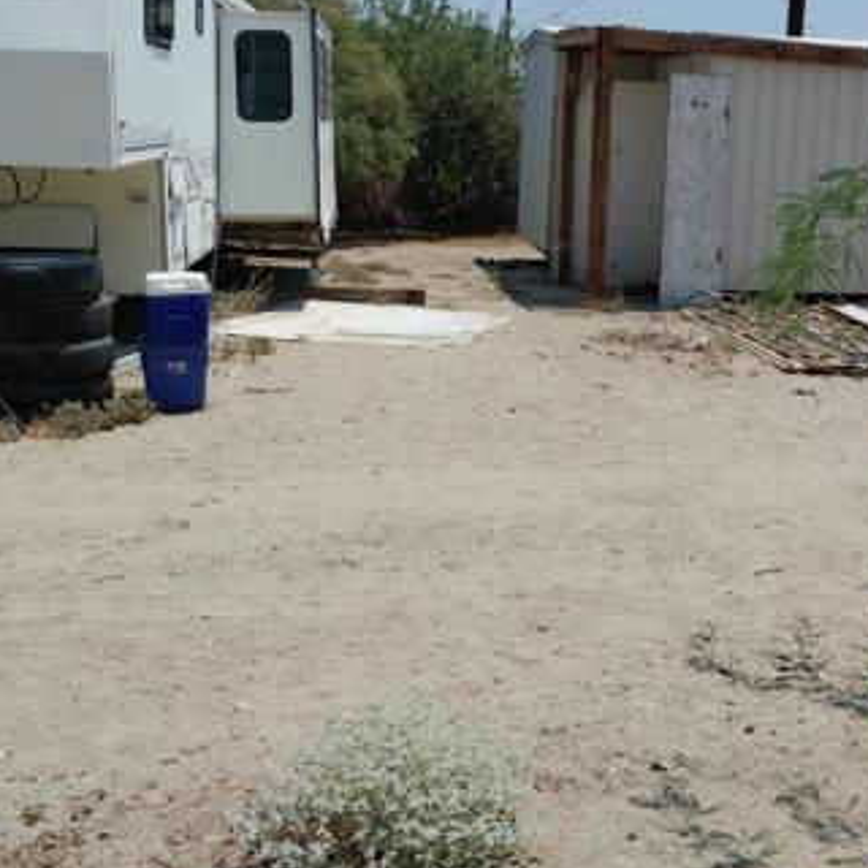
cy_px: 290
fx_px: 1305
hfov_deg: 36.7
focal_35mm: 46
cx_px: 515
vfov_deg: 36.4
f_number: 1.8
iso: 20
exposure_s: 1/1623
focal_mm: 4
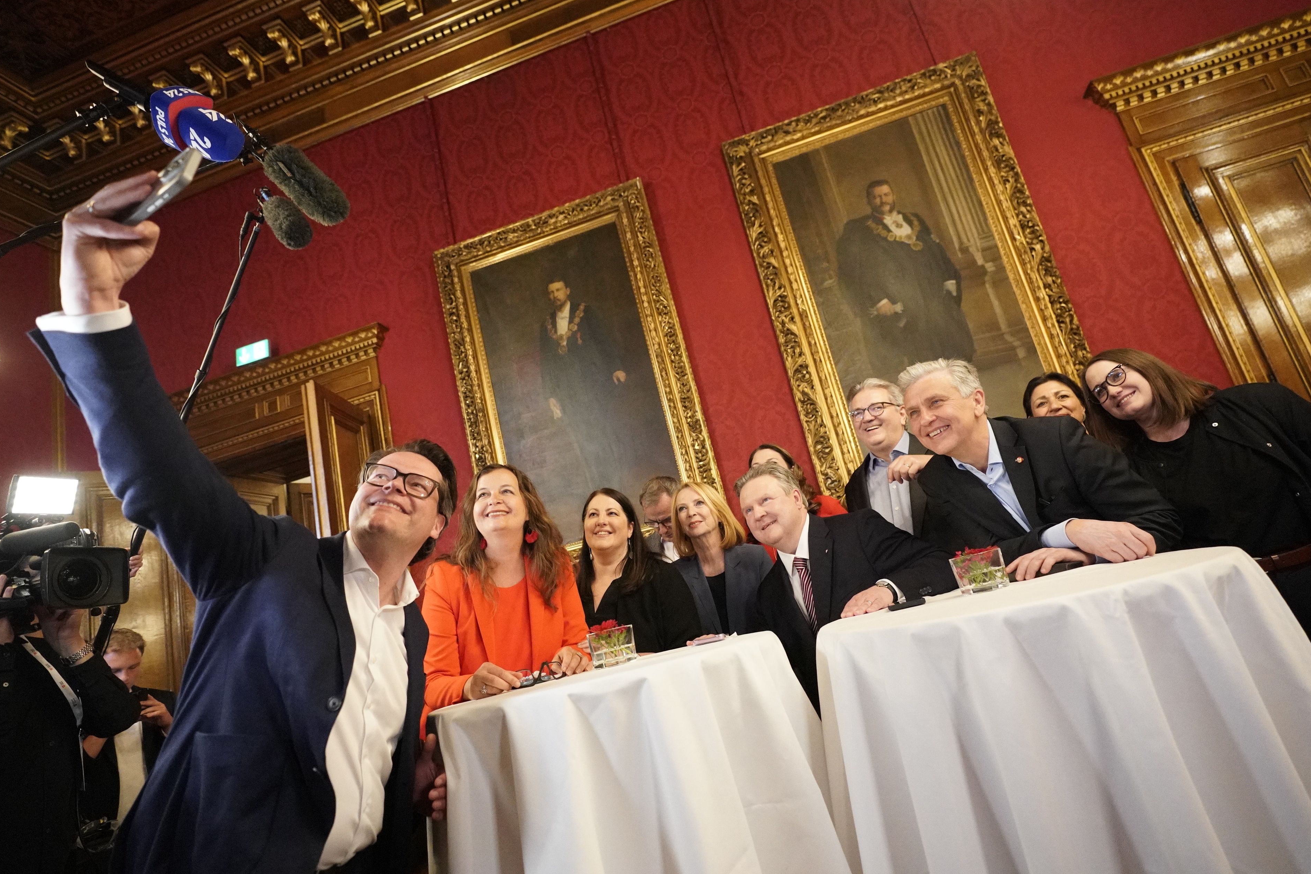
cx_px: 663
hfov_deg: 90.0
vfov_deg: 67.4
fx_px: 655
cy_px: 437
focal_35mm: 18
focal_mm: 17
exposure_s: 1/640
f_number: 2.8
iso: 12800
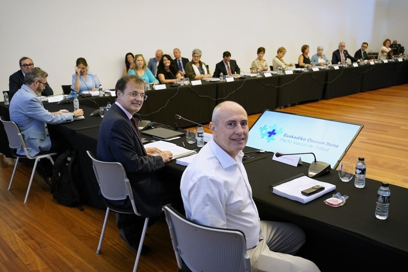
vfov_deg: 37.9
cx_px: 204
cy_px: 136
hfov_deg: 54.4
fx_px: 397
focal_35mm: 35
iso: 4000
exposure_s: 1/200
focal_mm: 35
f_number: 3.5
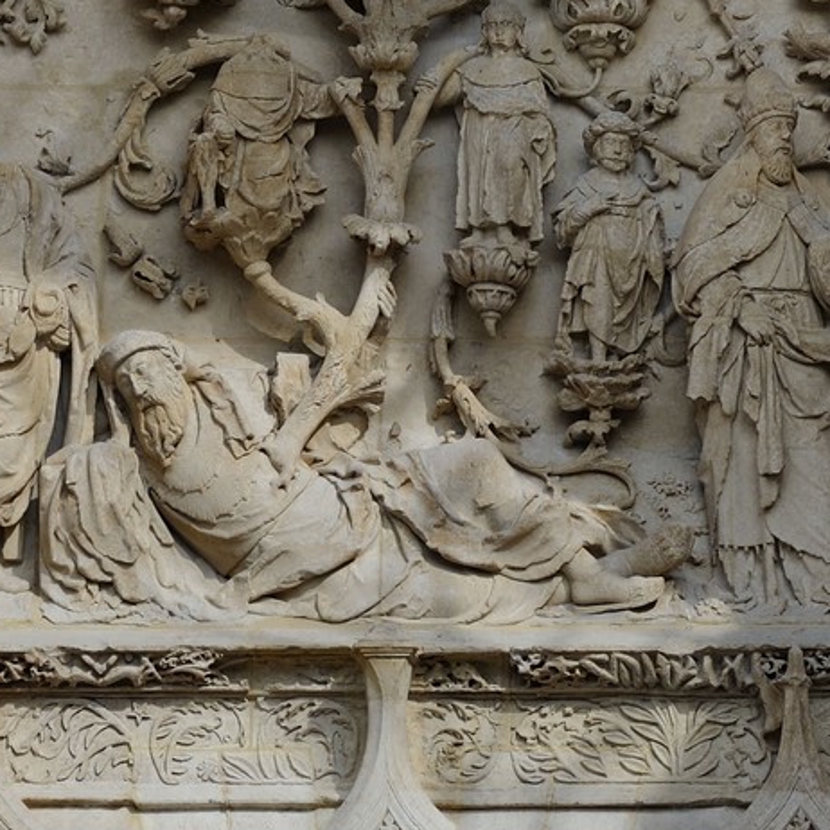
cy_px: -519
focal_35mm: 341
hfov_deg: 5.1
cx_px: 386
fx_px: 9250
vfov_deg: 5.1
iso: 200
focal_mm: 116
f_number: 8
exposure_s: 1/200
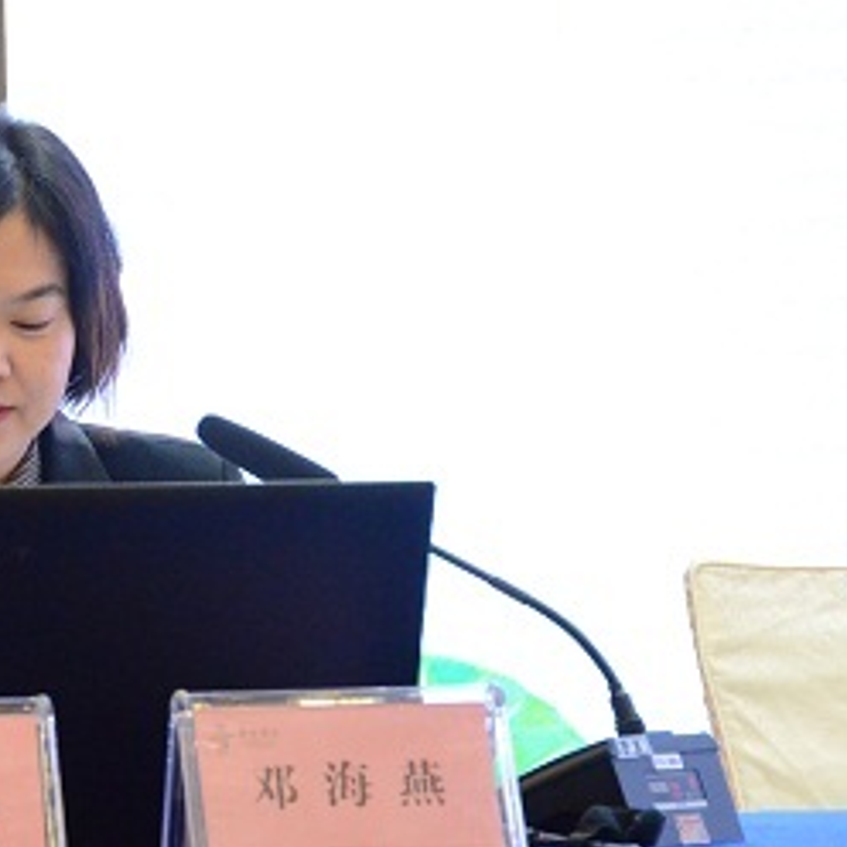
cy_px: 429
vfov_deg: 11.3
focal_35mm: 154
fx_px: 4263
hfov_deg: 11.3
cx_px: 44
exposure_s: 1/400
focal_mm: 60
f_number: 5
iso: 6400
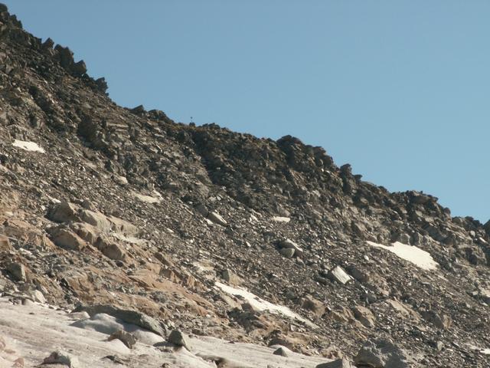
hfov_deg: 12.7
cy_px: 184
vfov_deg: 9.6
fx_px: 2194
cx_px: 245
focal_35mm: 155
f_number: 8
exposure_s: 1/160
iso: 50
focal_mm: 25.31
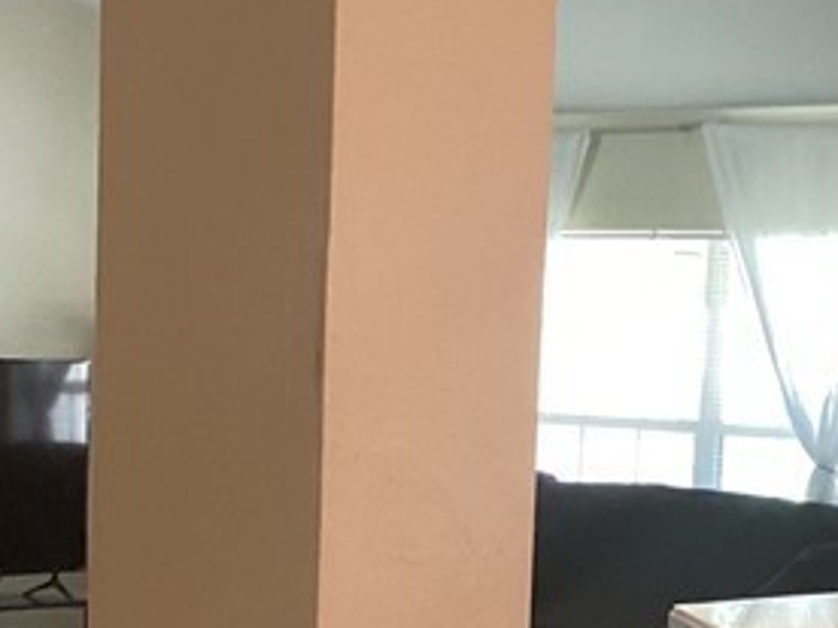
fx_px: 2784
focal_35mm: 115
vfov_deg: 12.7
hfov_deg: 17.1
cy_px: 658
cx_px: 431
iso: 320
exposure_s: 1/60
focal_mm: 3.3
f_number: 2.4
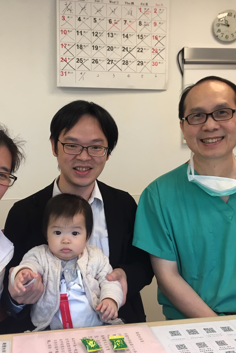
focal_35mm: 41
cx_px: 90
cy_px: 178
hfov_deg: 32.5
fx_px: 403
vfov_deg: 47.4
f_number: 2.2
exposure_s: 1/30
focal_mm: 4.15
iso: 25
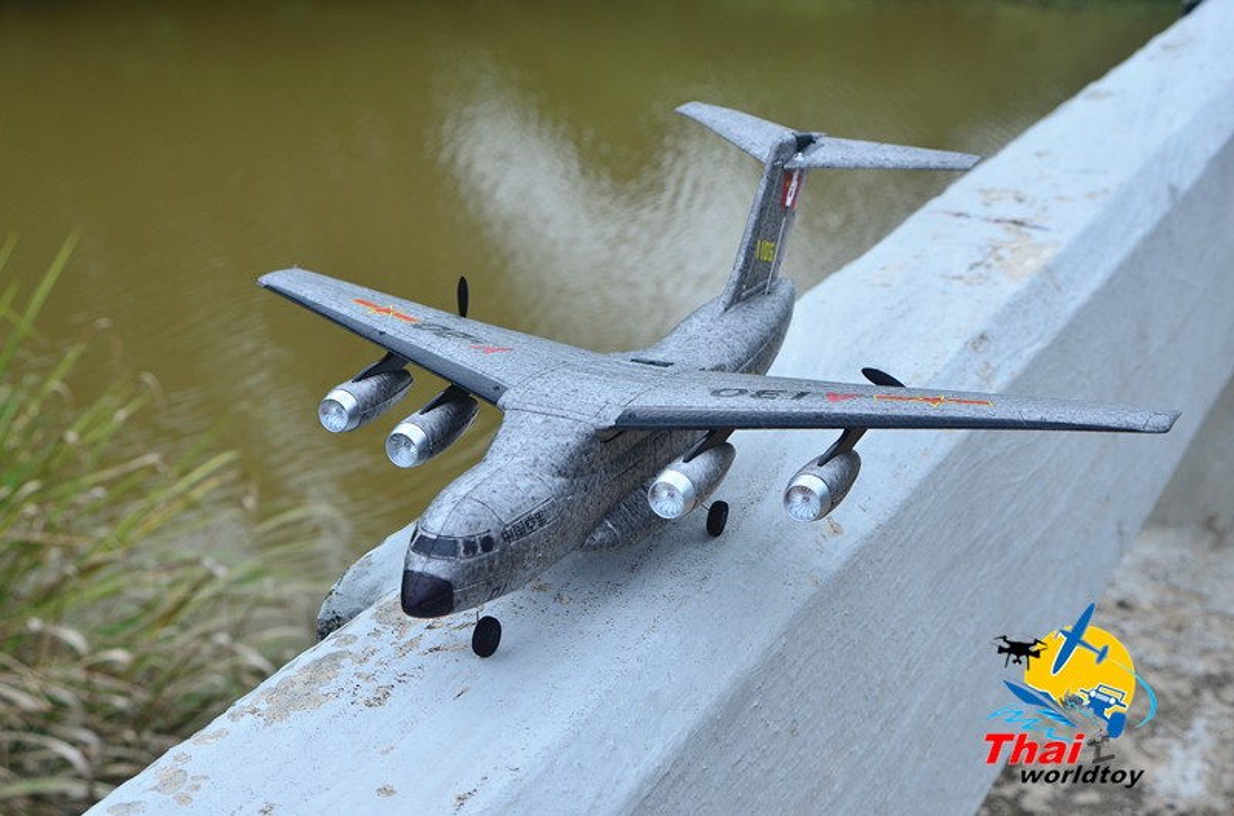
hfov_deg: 33.5
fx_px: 2051
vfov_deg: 22.5
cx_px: 617
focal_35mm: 60
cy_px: 408
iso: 100
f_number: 5.6
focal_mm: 40
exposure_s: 1/400
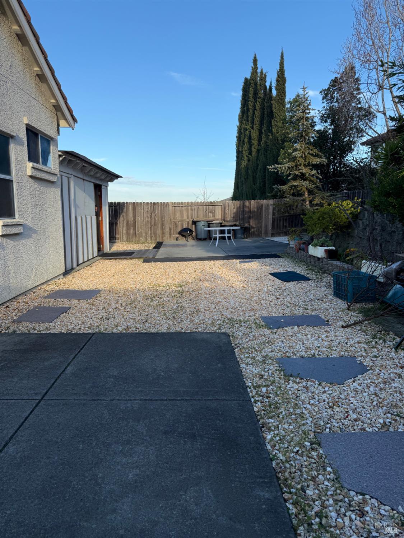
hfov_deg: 56.8
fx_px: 373
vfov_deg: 71.6
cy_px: 269
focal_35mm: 24
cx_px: 202
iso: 80
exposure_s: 1/1855
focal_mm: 6.76
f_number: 1.78
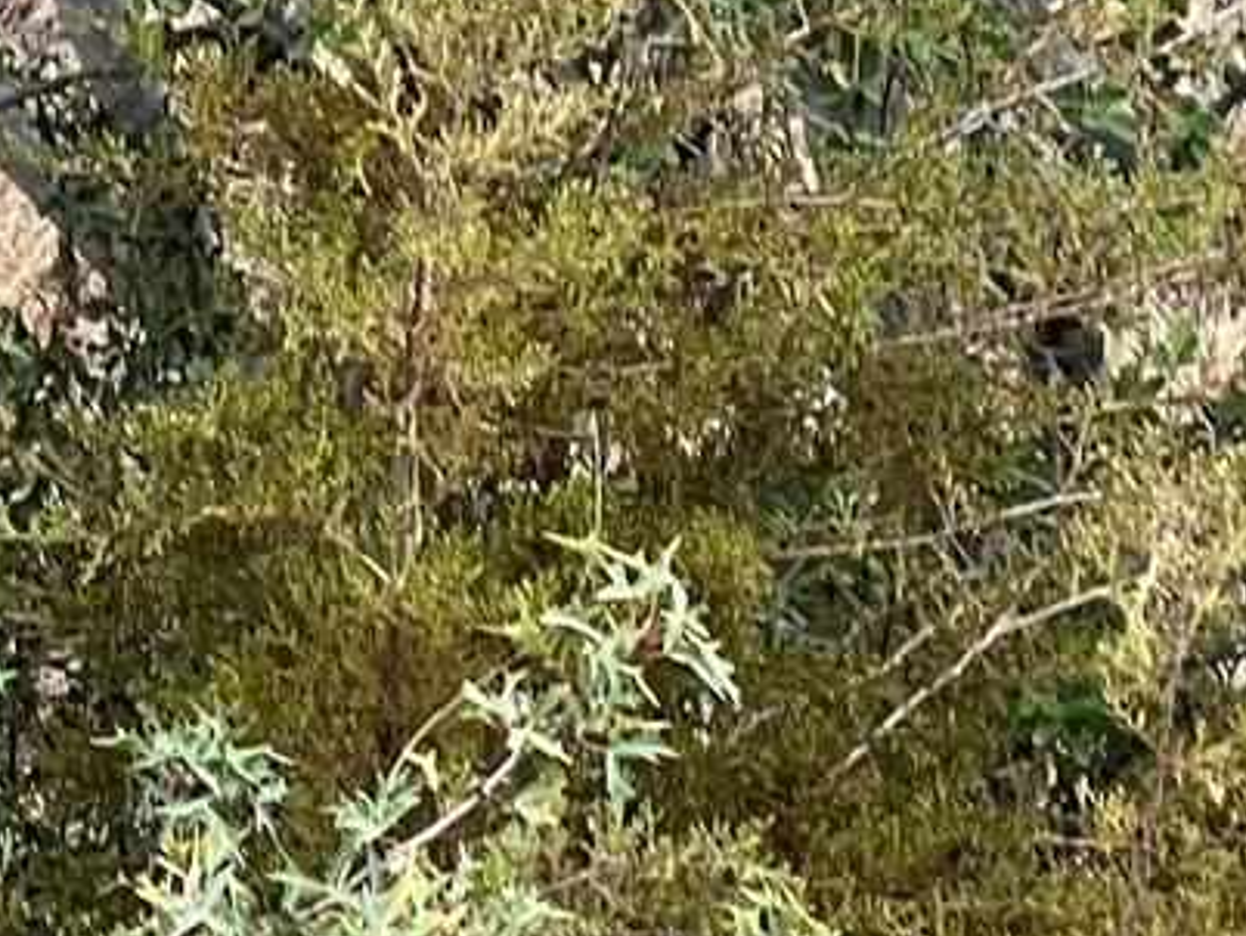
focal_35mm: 386
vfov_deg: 3.8
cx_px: -431
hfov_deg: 5.1
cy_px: -821
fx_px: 13902
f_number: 2.8
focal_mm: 9
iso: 40
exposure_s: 1/99
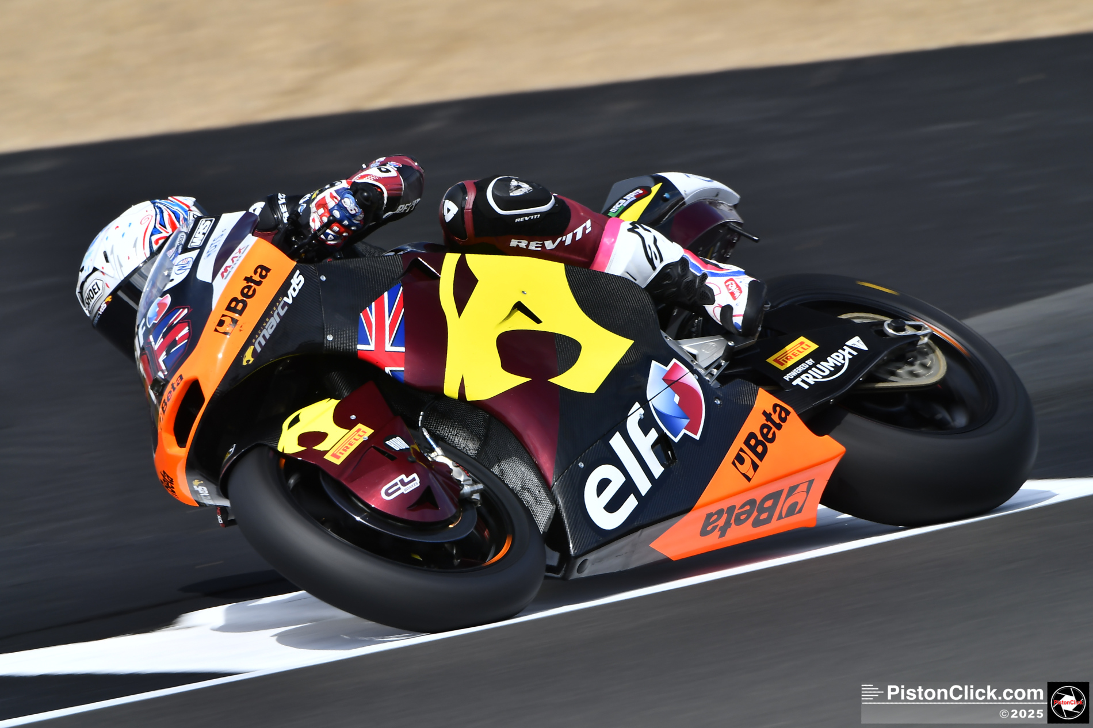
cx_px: 546
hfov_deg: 2.5
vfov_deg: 1.7
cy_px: 364
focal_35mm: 825
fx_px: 25042
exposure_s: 1/320
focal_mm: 550
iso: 125
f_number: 7.1
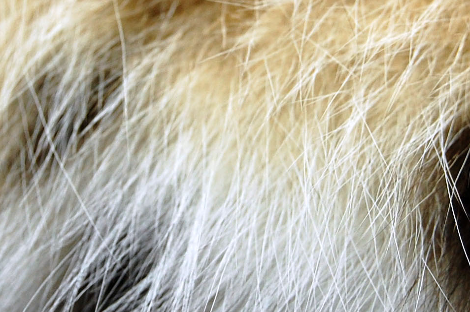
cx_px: 228
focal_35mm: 227
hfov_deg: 9.1
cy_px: 43
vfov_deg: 6.0
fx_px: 2961
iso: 360
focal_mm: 48
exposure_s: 1/125
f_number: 5.6
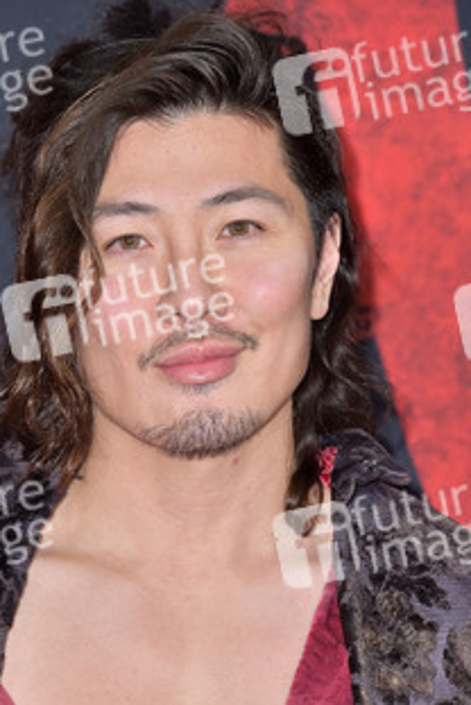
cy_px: 422
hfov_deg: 5.4
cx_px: 185
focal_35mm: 257
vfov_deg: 8.0
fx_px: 5032
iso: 640
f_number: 7.1
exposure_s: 1/250
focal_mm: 200
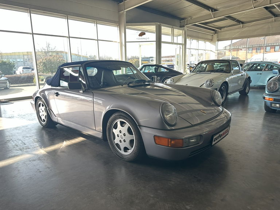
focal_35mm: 24
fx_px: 194
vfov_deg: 56.8
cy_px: 105
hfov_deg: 71.6
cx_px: 140
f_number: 1.78
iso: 125
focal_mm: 6.86
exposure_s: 1/138
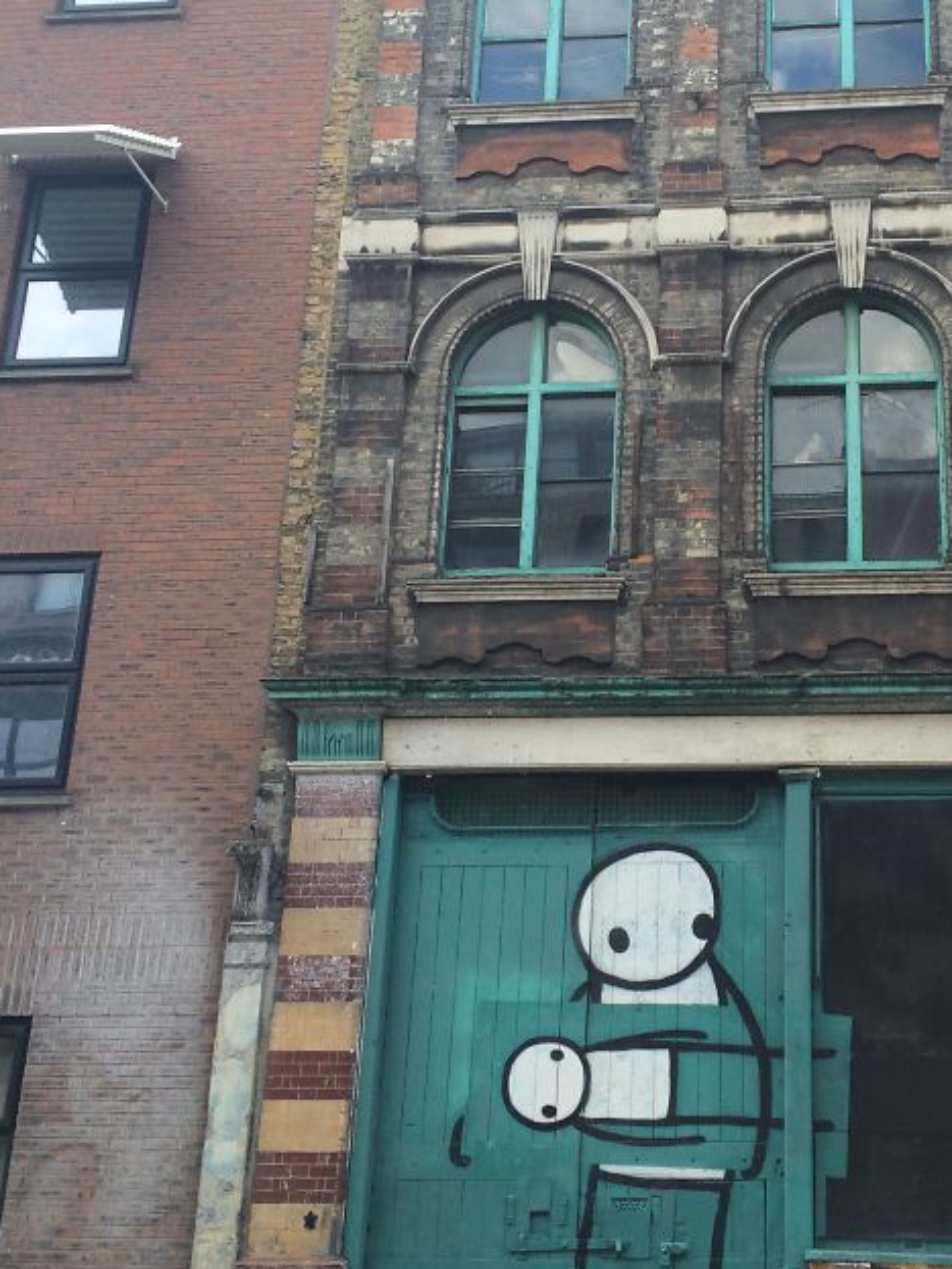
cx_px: 709
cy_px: 601
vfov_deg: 42.0
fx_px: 1649
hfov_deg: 31.6
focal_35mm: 45
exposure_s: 1/391
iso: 32
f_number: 2.2
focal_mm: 4.12
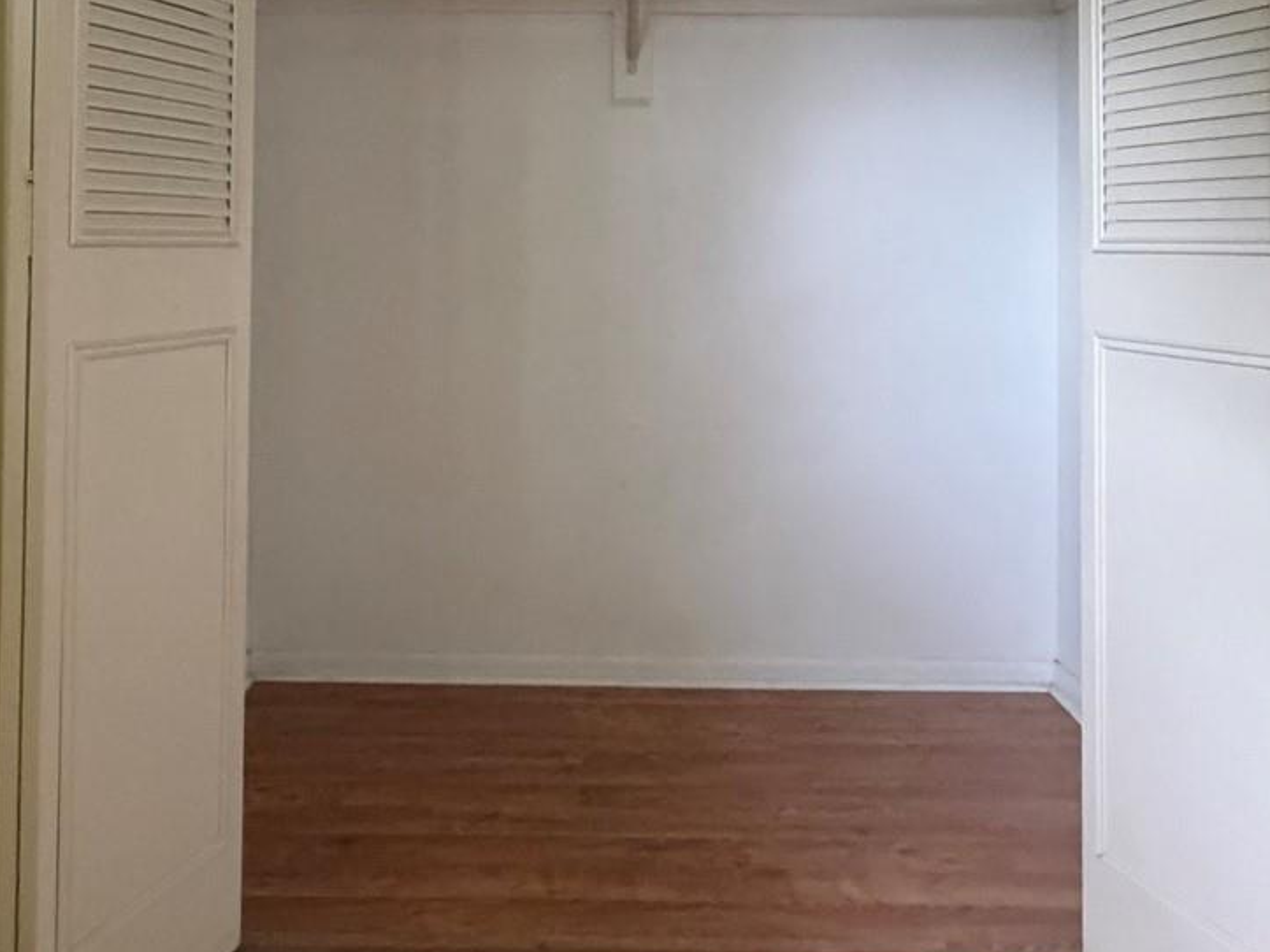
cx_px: 611
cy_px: 227
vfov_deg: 43.8
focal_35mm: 31
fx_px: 1137
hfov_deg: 58.3
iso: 1000
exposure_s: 1/60
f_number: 2.2
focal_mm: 2.22
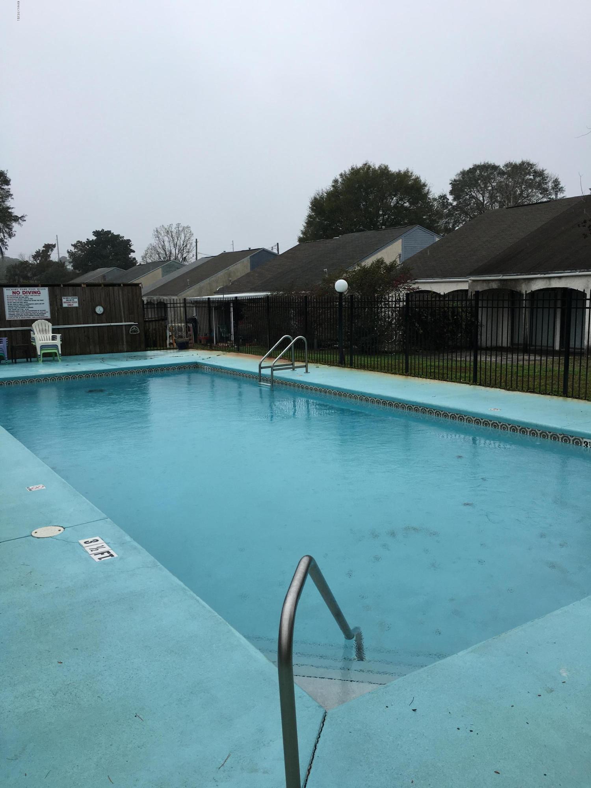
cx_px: 296
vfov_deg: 61.7
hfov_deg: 48.2
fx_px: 660
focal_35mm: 29
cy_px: 394
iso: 25
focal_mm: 4.15
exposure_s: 1/668
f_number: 2.2
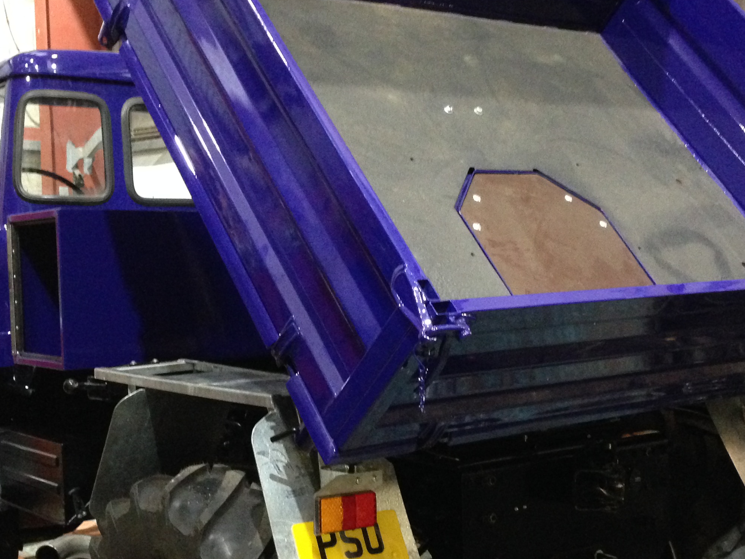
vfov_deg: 27.0
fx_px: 1162
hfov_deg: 35.5
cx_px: 373
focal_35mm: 54
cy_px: 345
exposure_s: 1/15
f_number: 2.4
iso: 500
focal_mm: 4.12
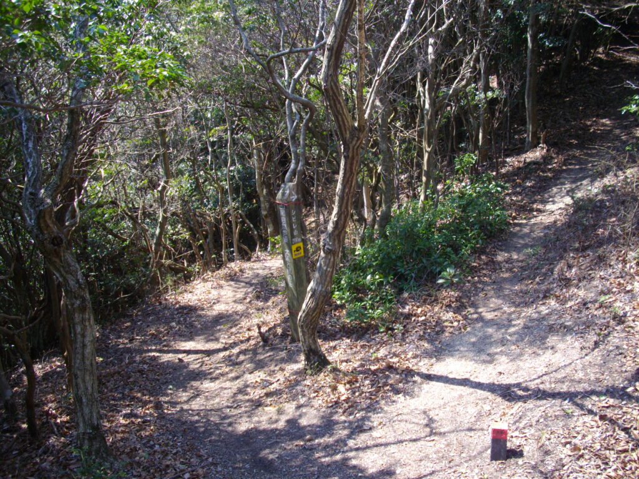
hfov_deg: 50.1
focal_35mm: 37
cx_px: 320
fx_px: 683
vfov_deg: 38.7
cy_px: 240
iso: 100
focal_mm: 6.2
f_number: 2.8
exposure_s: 1/200
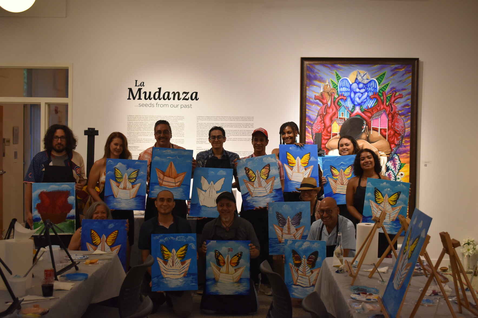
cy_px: 159
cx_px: 239
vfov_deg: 29.9
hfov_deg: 43.6
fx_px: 597
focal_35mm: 45
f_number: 4.2
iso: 1000
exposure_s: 1/125
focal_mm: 30
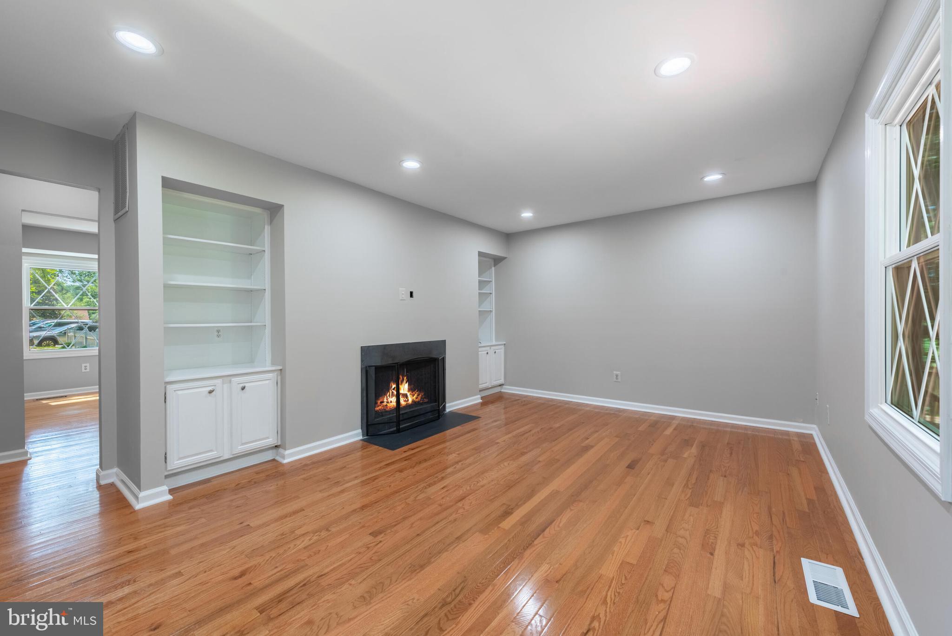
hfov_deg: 104.2
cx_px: 476
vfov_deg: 81.3
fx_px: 370
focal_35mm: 14
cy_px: 318
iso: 200
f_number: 8
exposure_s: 1/320
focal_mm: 14
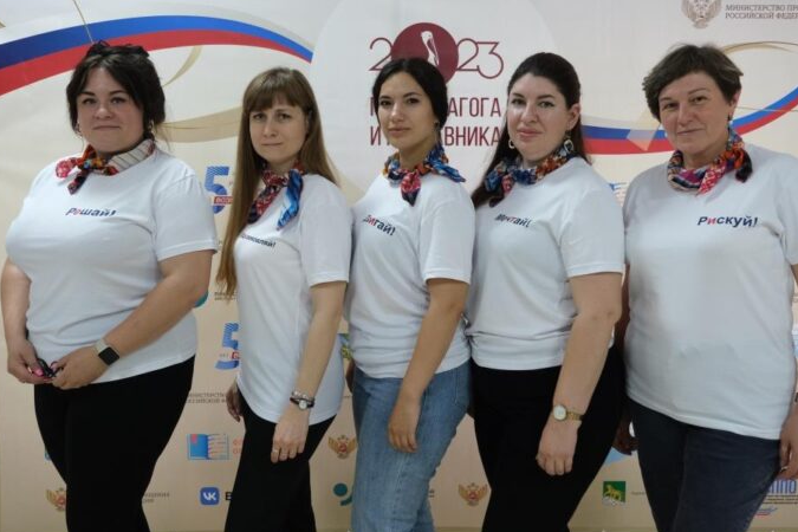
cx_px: 403
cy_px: 245
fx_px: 731
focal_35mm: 33
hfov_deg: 57.2
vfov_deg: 39.9
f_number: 4
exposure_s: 1/100
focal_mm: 19.2
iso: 2000
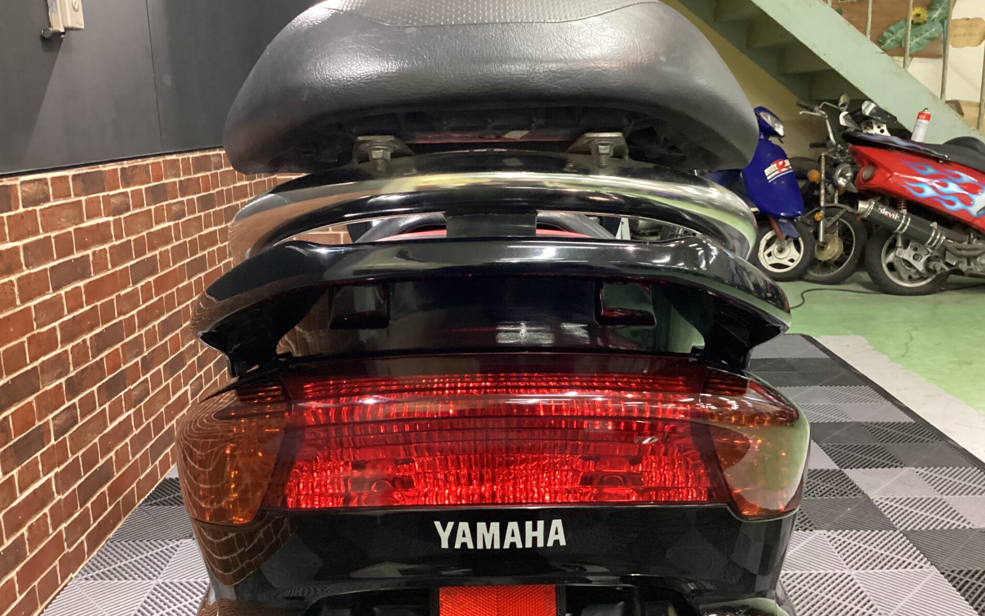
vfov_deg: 38.3
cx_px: 492
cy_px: 315
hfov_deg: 58.1
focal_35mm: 33
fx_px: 886
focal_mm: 3.3
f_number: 2.4
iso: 640
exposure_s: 1/30
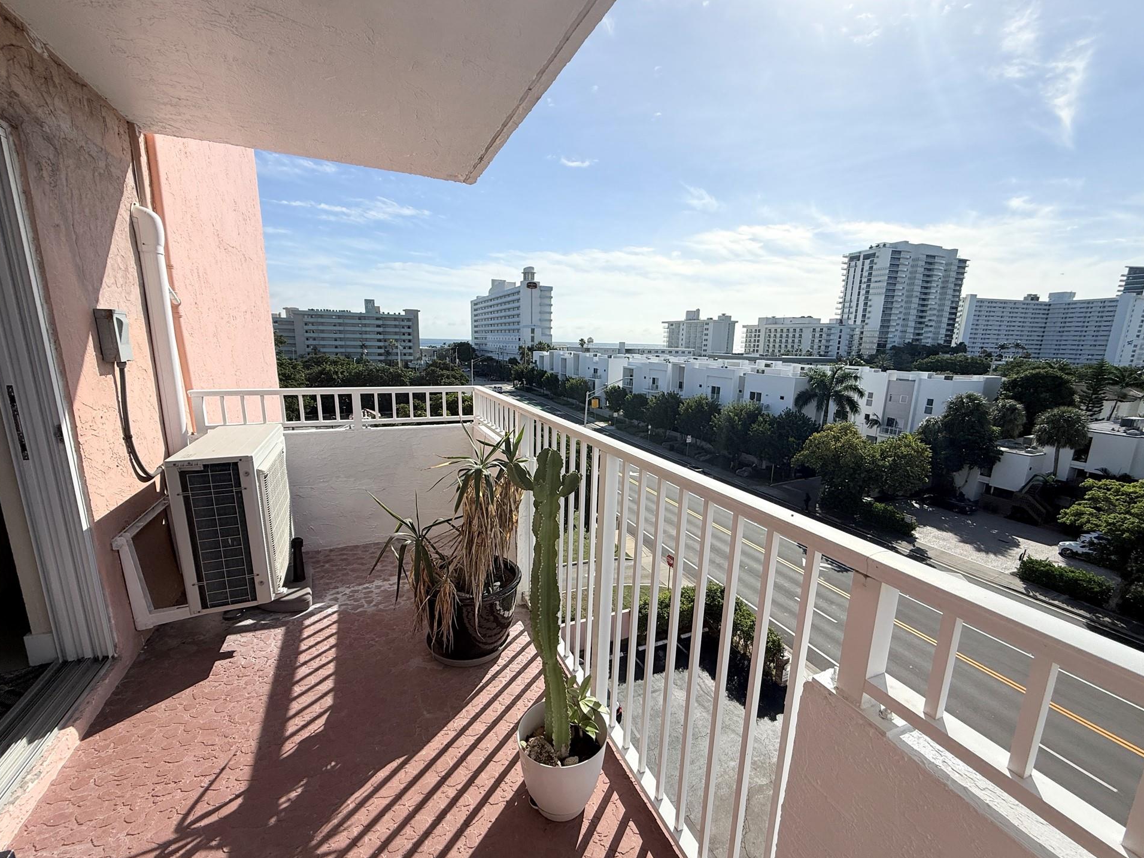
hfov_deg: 98.2
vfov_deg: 81.7
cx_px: 576
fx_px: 496
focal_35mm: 15
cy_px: 449
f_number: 2.2
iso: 50
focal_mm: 2.22
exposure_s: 1/3289
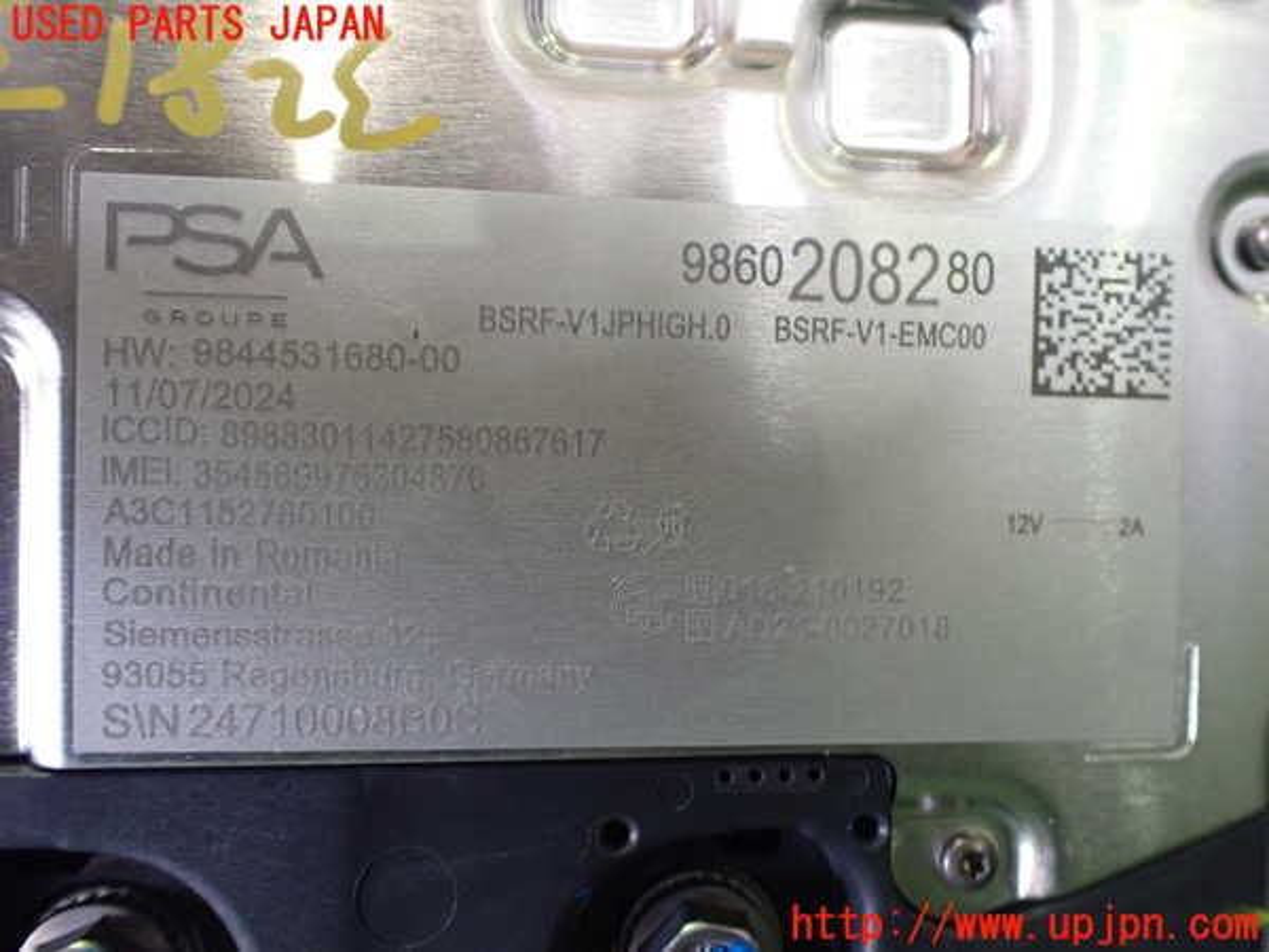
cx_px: 634
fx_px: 1100
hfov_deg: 60.0
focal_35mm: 30
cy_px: 476
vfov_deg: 46.8
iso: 800
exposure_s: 1/60
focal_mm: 5.4
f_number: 2.3
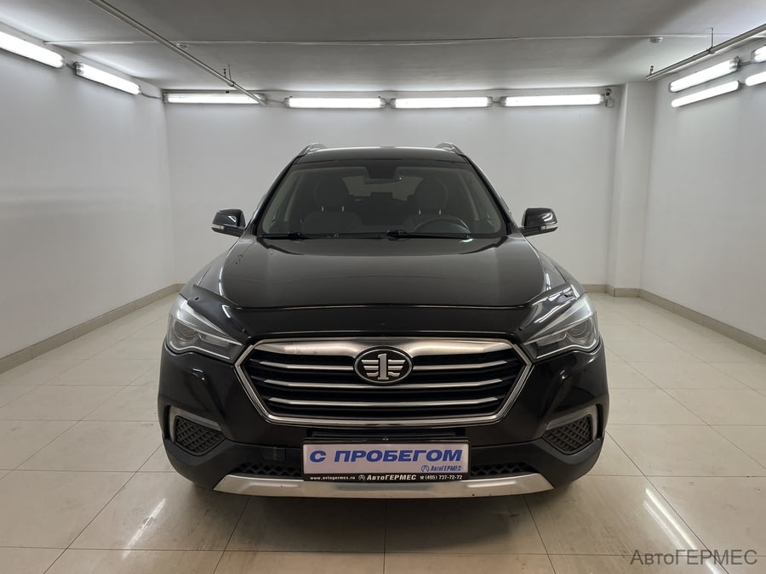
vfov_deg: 53.1
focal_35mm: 26
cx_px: 383
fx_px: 575
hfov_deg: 67.3
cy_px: 287
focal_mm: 4.2
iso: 50
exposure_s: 1/100
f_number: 1.6
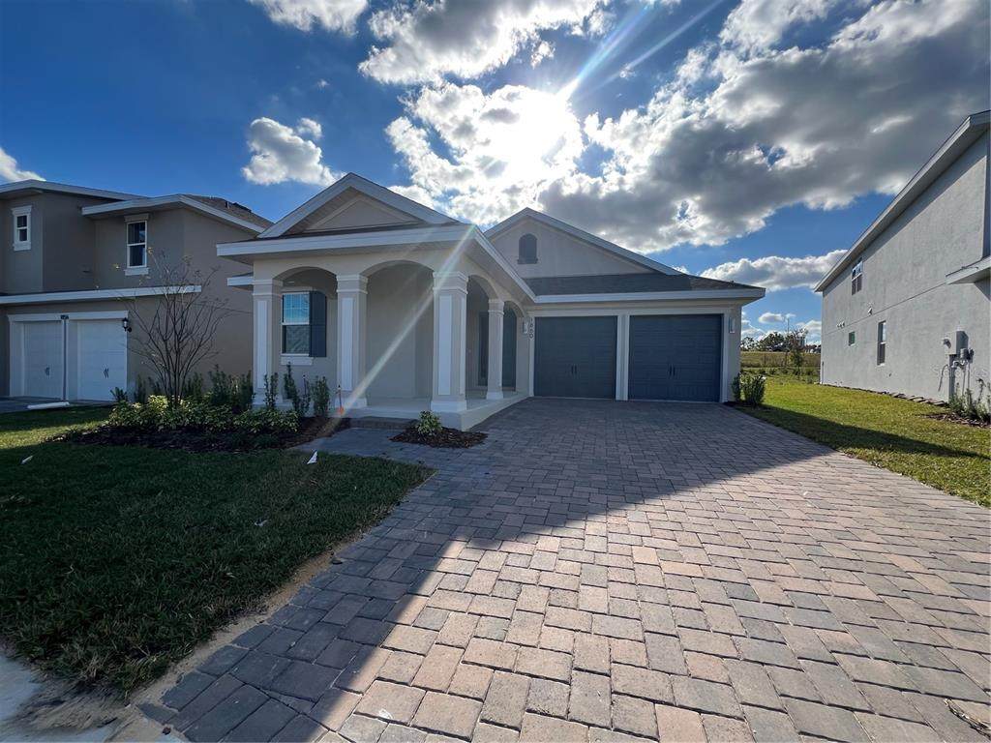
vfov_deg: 89.9
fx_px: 372
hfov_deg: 106.2
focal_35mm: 13
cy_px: 372
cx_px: 496
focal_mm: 1.57
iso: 32
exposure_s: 1/1376
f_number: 1.8
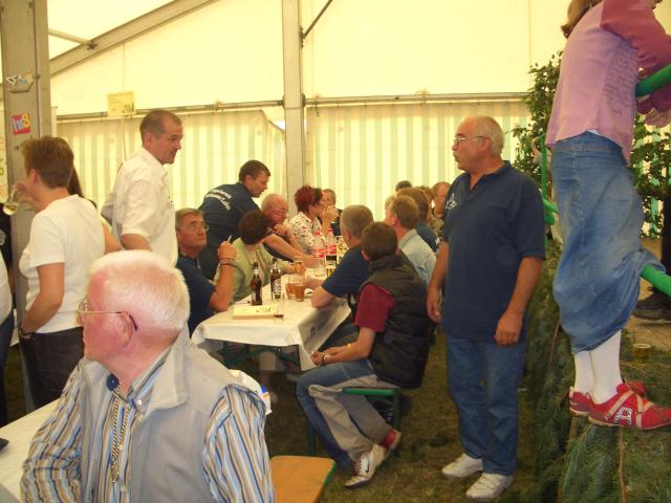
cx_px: 336
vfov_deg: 40.7
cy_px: 252
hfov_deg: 52.6
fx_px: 678
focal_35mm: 35
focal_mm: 5.8
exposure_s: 1/60
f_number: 2.6
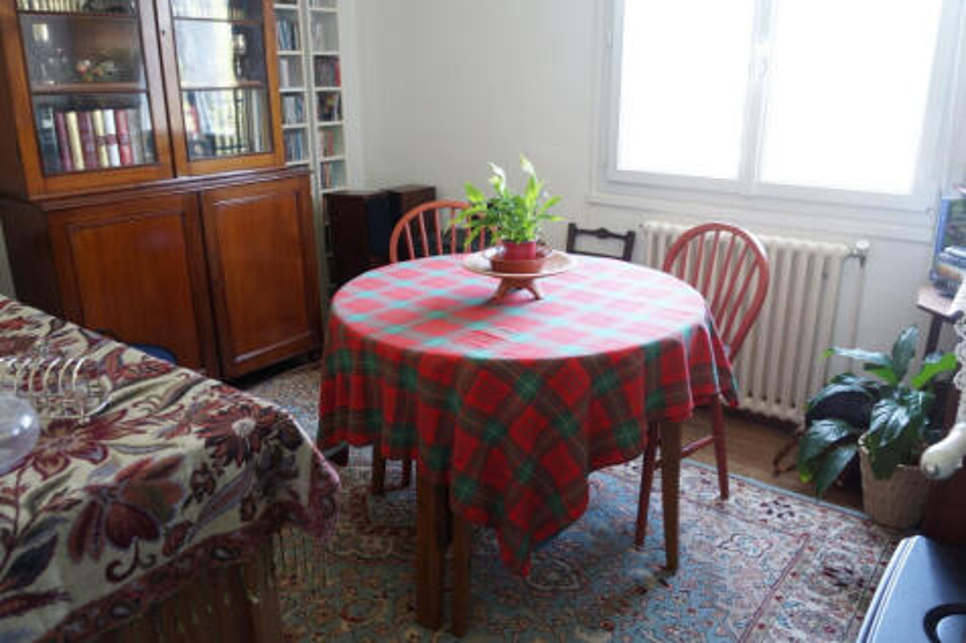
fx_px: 724
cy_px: 322
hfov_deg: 67.4
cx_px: 483
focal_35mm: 27
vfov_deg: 47.9
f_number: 3.5
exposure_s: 1/6
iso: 200
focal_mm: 18
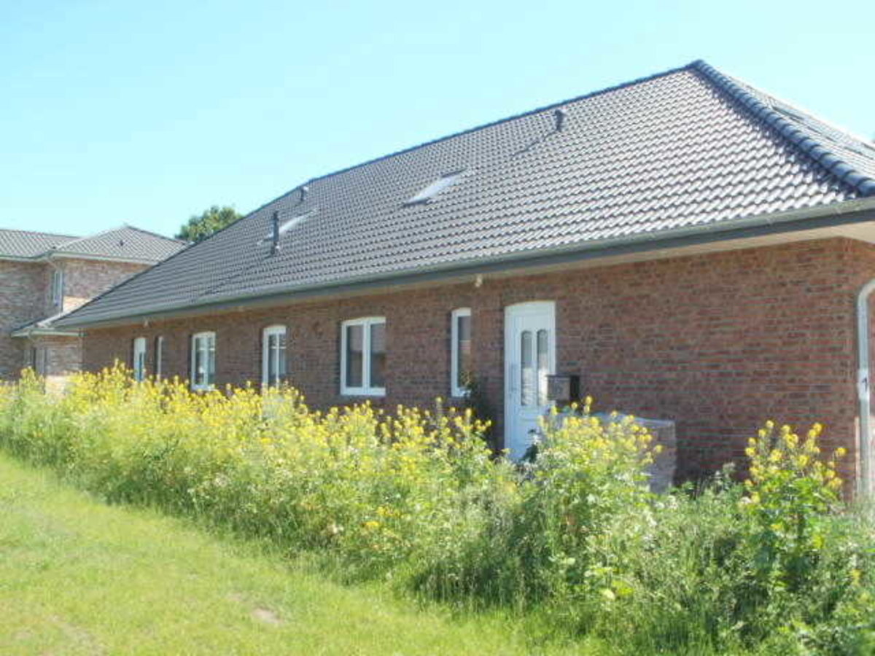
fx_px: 910
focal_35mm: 36
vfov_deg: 39.7
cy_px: 328
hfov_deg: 51.4
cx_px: 438
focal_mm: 6.3
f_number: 5.6
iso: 100
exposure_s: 1/125
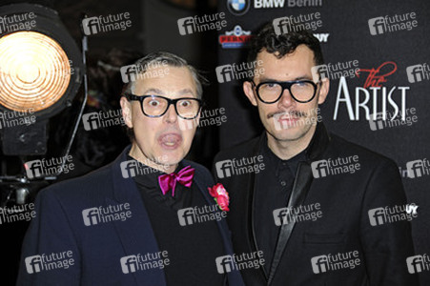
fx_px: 1385
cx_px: 215
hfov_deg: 17.7
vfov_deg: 11.8
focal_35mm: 116
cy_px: 143
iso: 500
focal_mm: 116
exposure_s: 1/160
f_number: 5.6
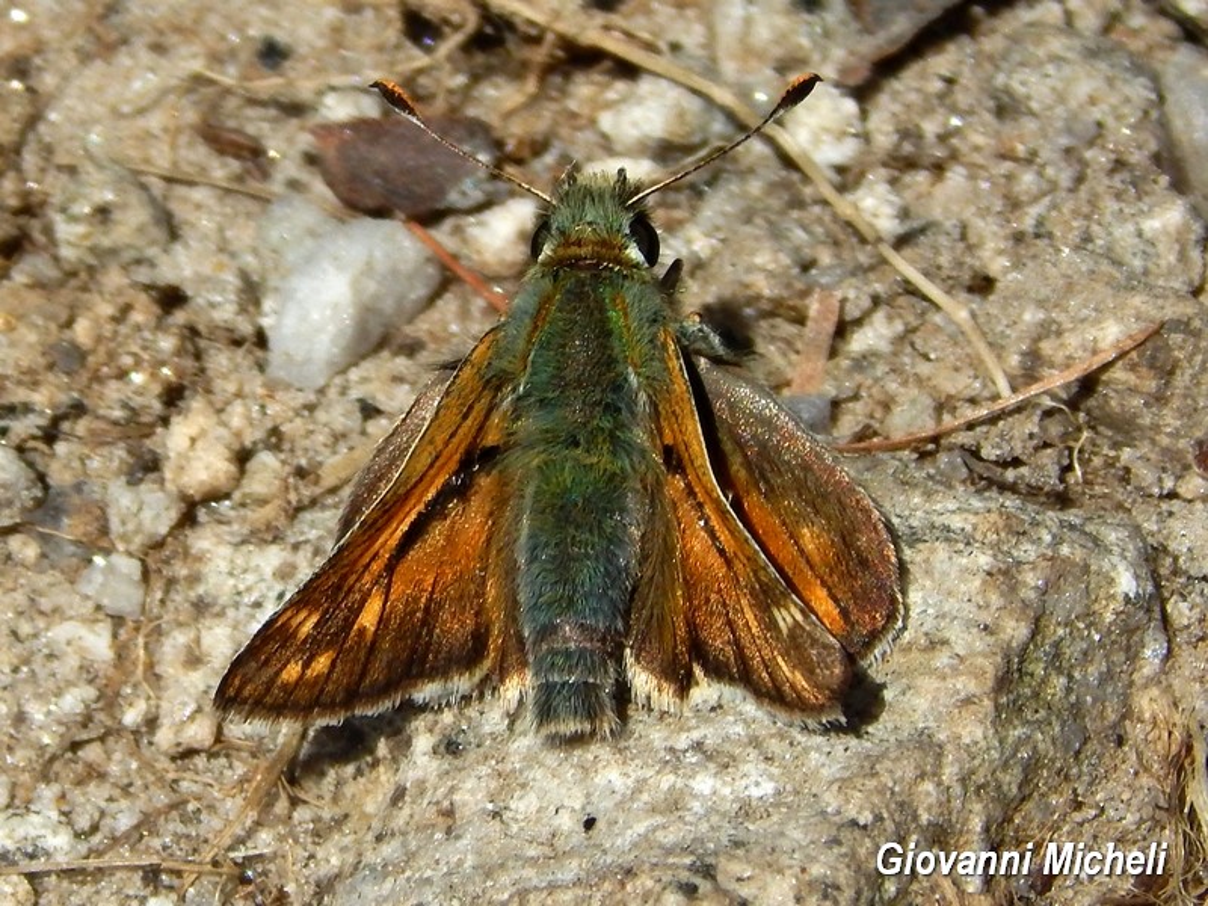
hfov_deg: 13.9
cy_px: 453
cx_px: 604
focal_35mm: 142
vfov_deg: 10.4
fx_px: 4955
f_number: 4.9
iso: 125
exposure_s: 1/1500
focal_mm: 25.3
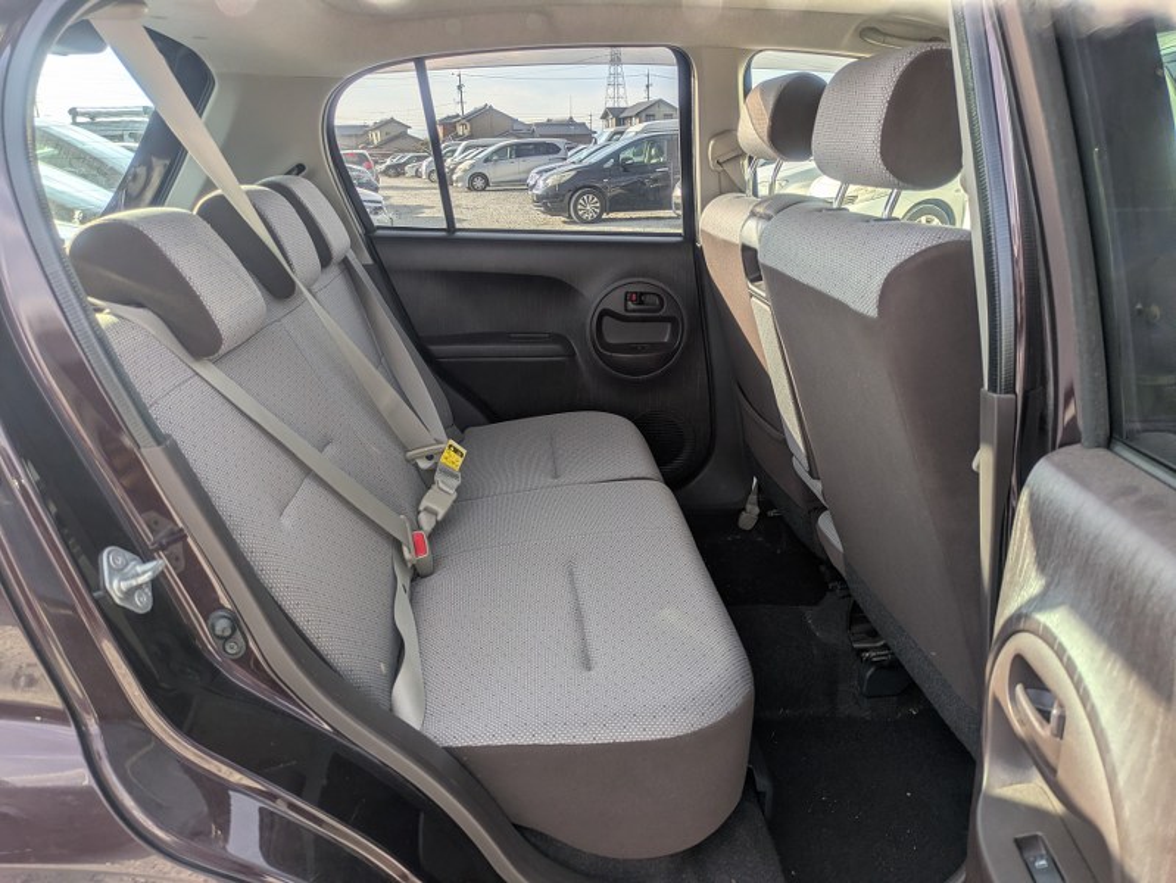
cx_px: 588
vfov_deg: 54.9
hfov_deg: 69.4
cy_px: 442
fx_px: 850
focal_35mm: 25
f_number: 1.89
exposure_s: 1/338
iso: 48
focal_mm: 5.43
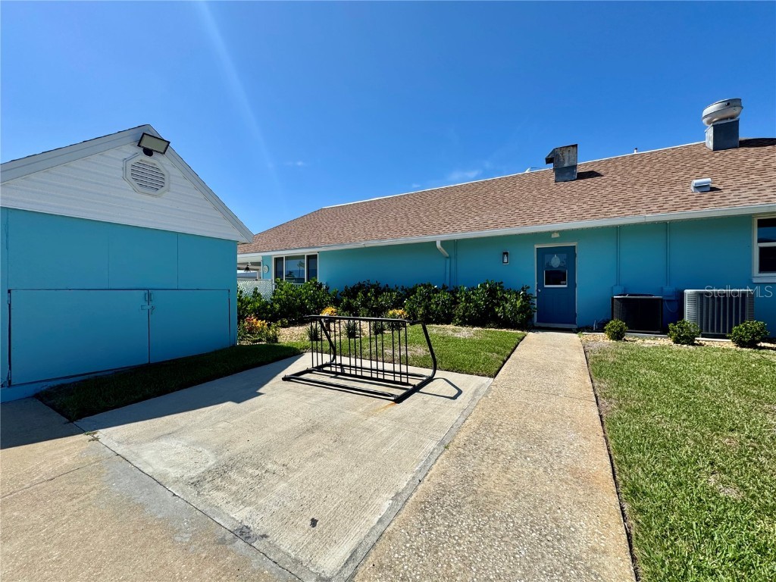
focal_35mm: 14
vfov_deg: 85.7
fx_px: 314
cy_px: 291
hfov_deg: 102.1
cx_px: 388
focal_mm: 2.22
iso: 50
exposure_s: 1/2494
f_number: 2.2
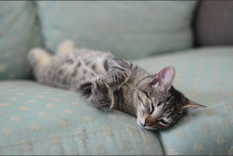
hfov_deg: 27.0
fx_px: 485
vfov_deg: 18.2
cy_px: 78
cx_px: 116
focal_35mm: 75
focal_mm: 50
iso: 100
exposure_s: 1/125
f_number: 1.8
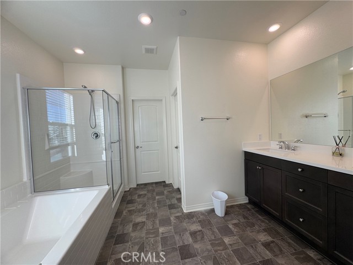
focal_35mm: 14
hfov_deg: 102.1
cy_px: 132
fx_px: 143
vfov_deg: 85.7
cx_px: 176
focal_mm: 2.22
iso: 40
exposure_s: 1/120
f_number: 2.2
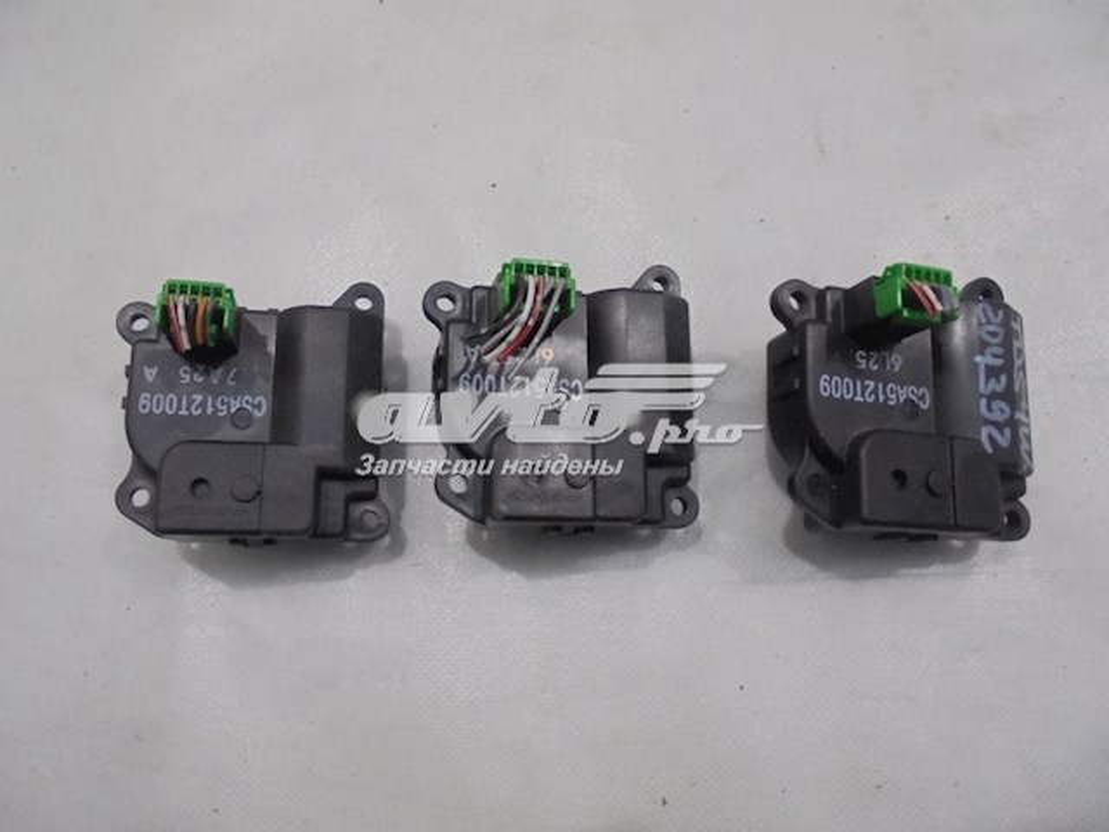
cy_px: 416
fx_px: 833
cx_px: 554
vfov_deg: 53.1
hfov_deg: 67.3
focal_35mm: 26
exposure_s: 1/30
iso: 400
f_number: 3.5
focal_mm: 4.6
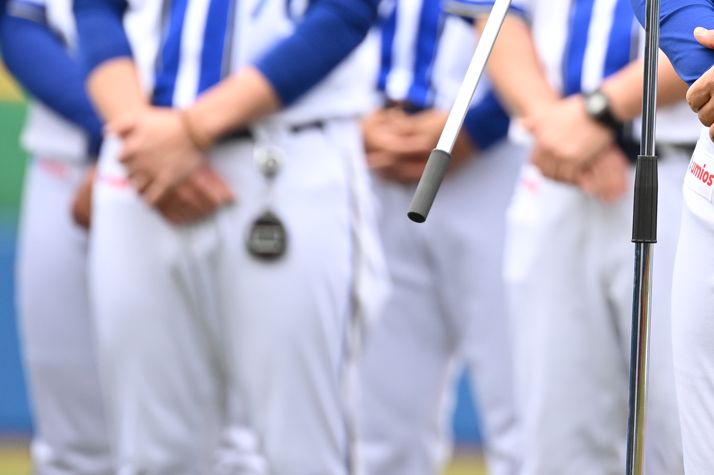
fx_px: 15882
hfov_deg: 2.6
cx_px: 803
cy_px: -129
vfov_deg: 1.7
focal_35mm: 801
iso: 250
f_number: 2.8
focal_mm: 200
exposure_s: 1/640
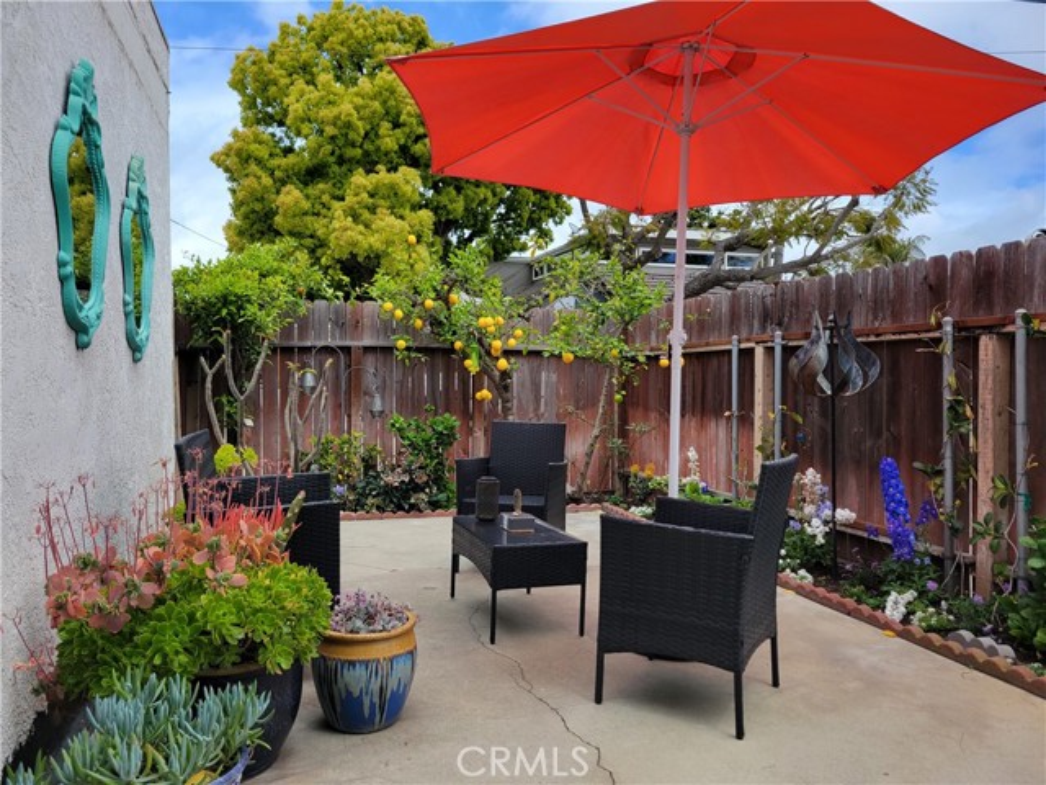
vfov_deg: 53.1
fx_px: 786
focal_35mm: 26
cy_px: 392
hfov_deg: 67.3
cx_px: 523
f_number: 1.8
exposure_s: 1/1761
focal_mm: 5.4
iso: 40
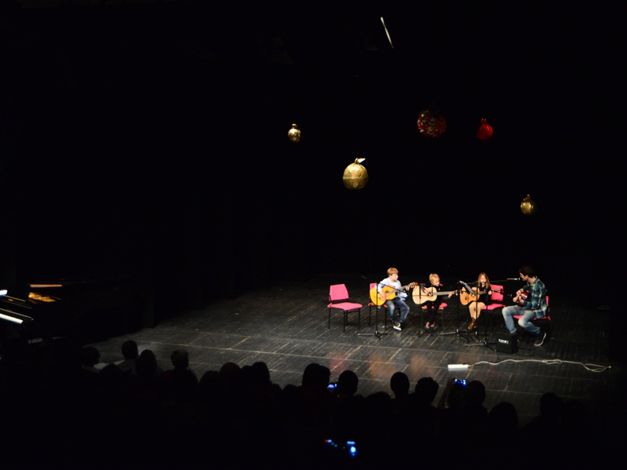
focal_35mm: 49
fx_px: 887
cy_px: 235
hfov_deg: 38.9
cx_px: 301
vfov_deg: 29.7
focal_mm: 45
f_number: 4.5
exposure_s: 1/100
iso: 4000
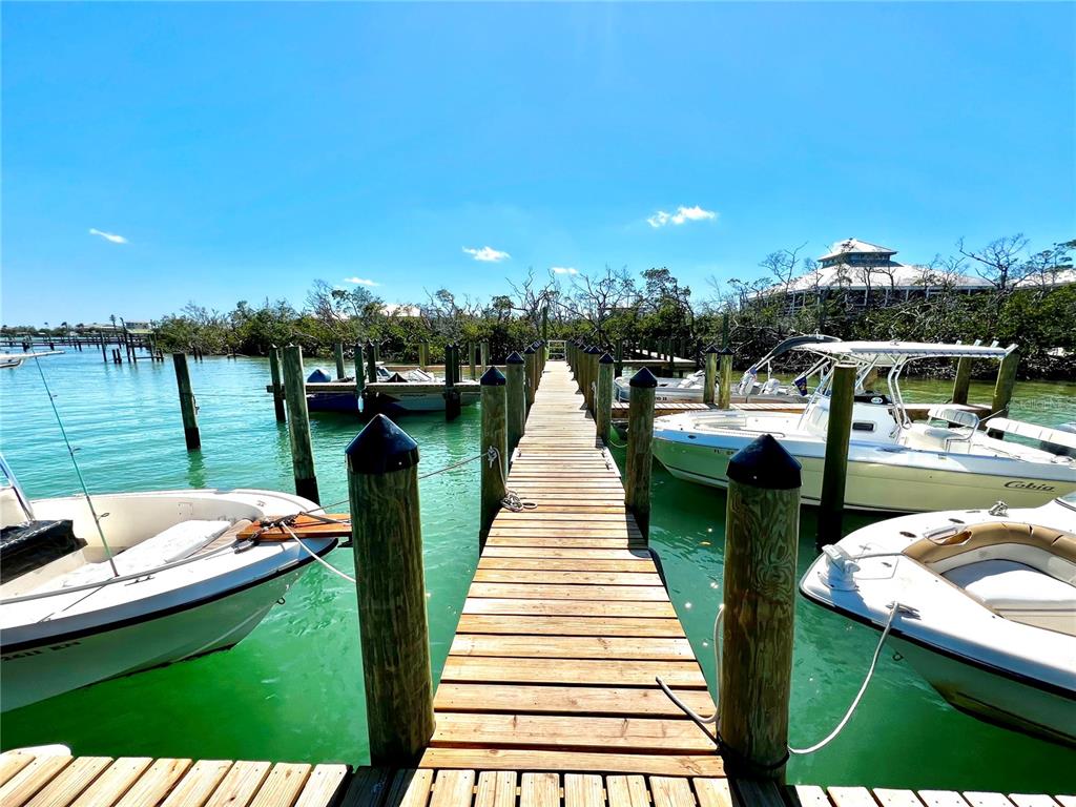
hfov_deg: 106.2
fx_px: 404
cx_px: 538
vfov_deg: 89.9
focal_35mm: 13
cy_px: 404
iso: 32
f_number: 1.8
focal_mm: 1.57
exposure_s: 1/2137
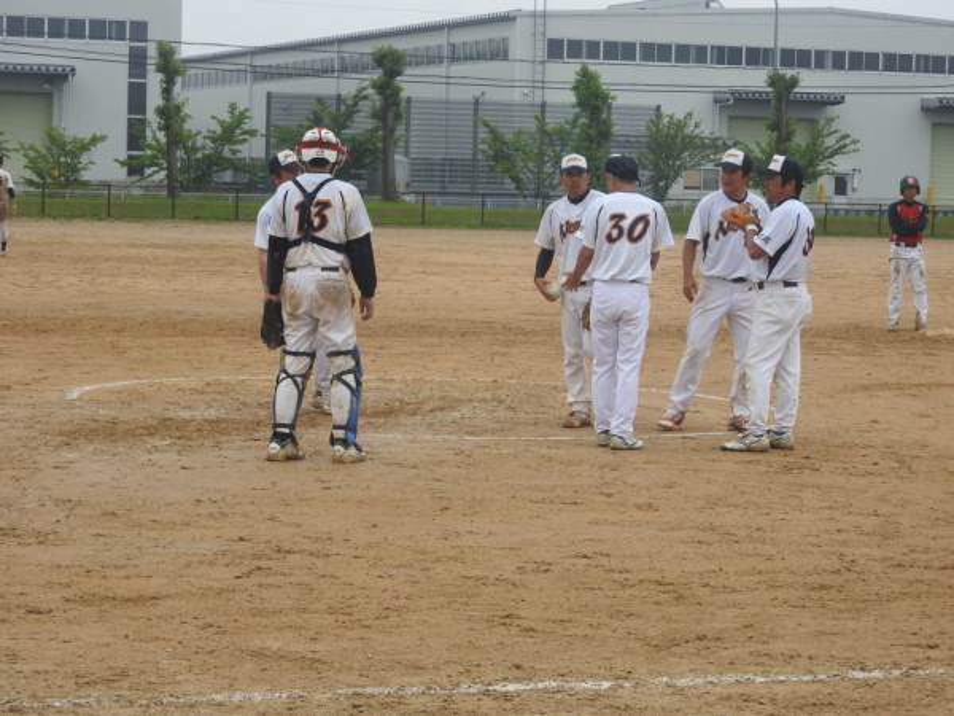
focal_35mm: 105
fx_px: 2894
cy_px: 358
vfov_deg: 14.1
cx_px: 477
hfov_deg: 18.7
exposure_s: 1/80
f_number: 4.8
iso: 100
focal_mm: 18.8
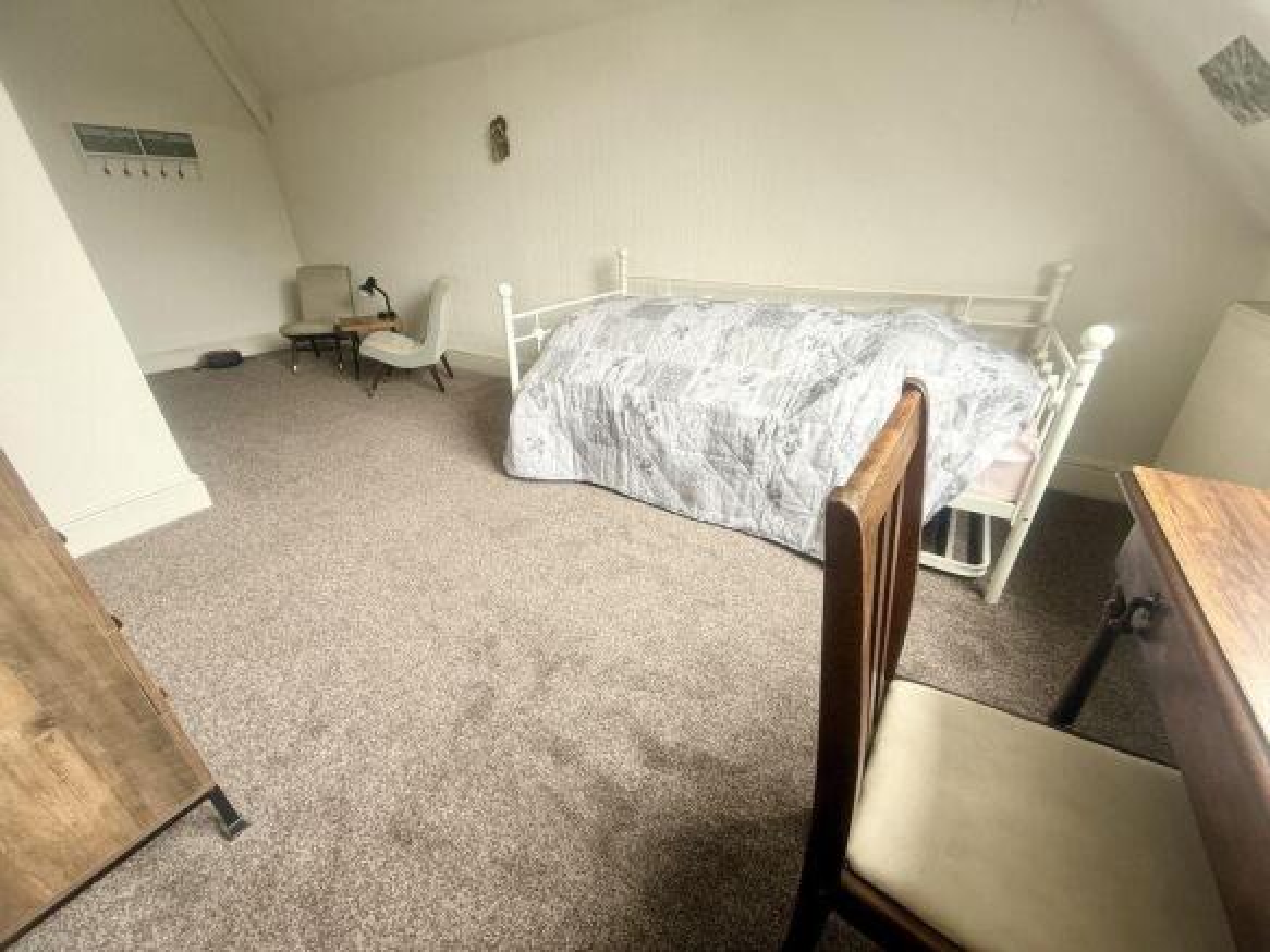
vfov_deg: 85.7
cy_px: 476
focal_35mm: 14
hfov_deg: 102.1
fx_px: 514
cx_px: 635
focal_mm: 2.22
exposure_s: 1/99
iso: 125
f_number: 2.2
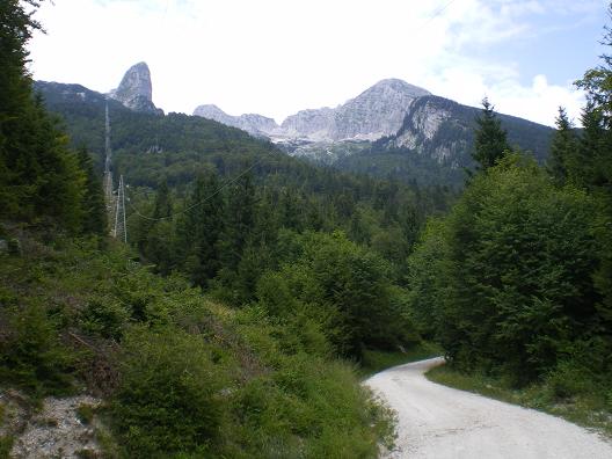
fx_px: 672
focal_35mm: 38
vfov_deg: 37.7
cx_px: 306
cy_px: 230
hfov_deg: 49.0
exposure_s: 1/160
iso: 64
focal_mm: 6.3
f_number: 4.6
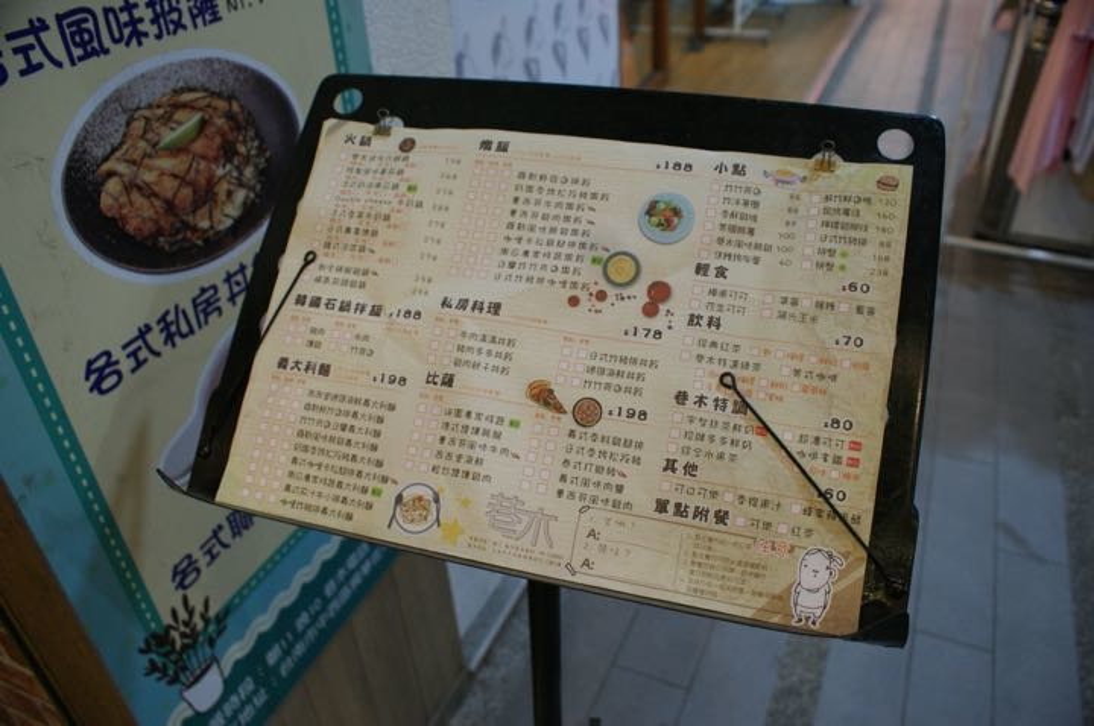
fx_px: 819
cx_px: 547
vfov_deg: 47.8
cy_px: 363
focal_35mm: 27
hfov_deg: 67.5
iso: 400
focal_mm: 18
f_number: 3.5
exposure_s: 1/25
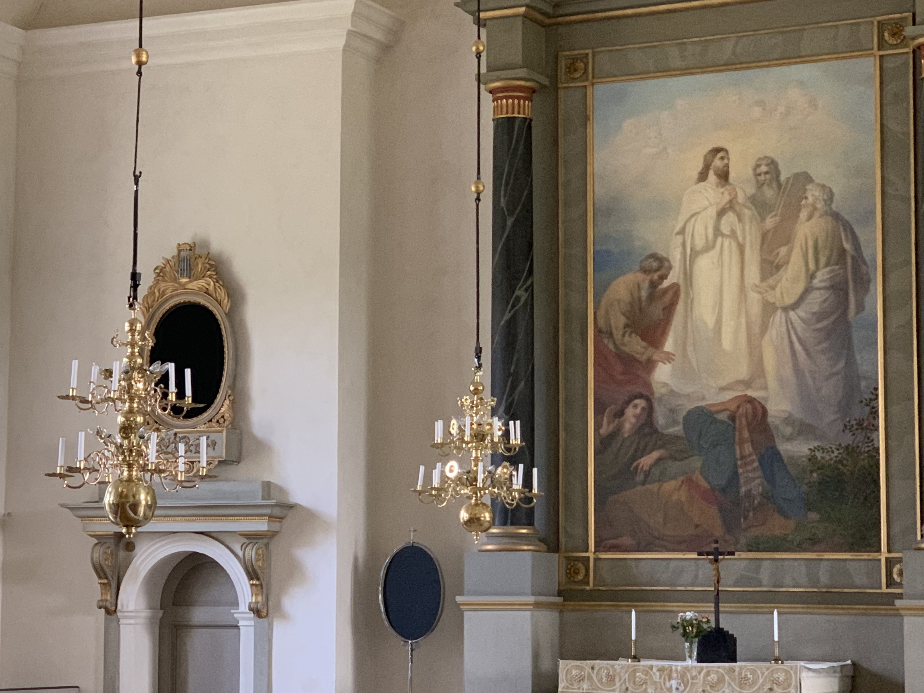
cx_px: 375
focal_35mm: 91
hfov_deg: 21.5
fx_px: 2429
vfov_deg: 16.2
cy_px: 360
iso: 200
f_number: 2.4
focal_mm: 6
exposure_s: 1/60
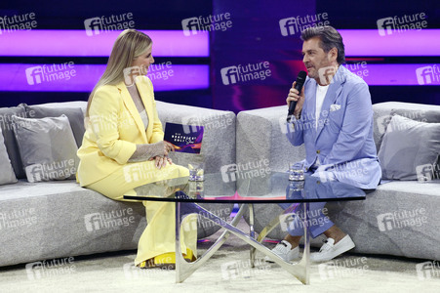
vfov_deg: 3.4
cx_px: 220
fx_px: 4885
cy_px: 146
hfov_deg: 5.2
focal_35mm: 400
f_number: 5.6
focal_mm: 400
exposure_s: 1/250
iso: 4000
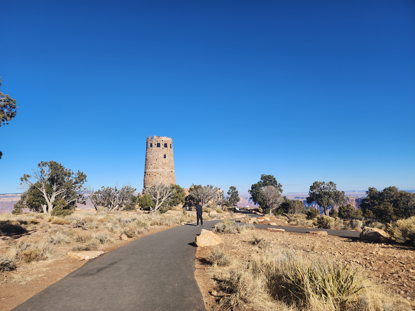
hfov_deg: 73.9
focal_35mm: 23
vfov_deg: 58.9
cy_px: 156
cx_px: 208
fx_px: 276
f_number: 1.8
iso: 12
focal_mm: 6.4
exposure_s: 1/1395
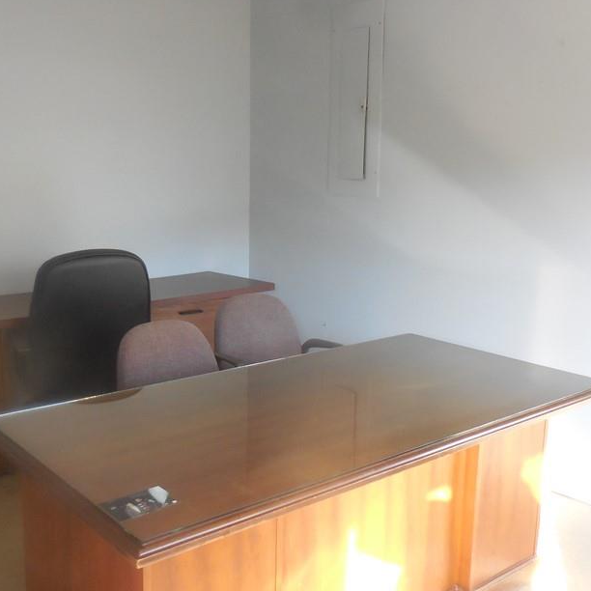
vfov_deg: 44.9
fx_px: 715
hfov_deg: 44.8
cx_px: 258
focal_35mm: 37
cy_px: 297
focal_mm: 4.5
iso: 280
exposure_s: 1/30
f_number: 3.3
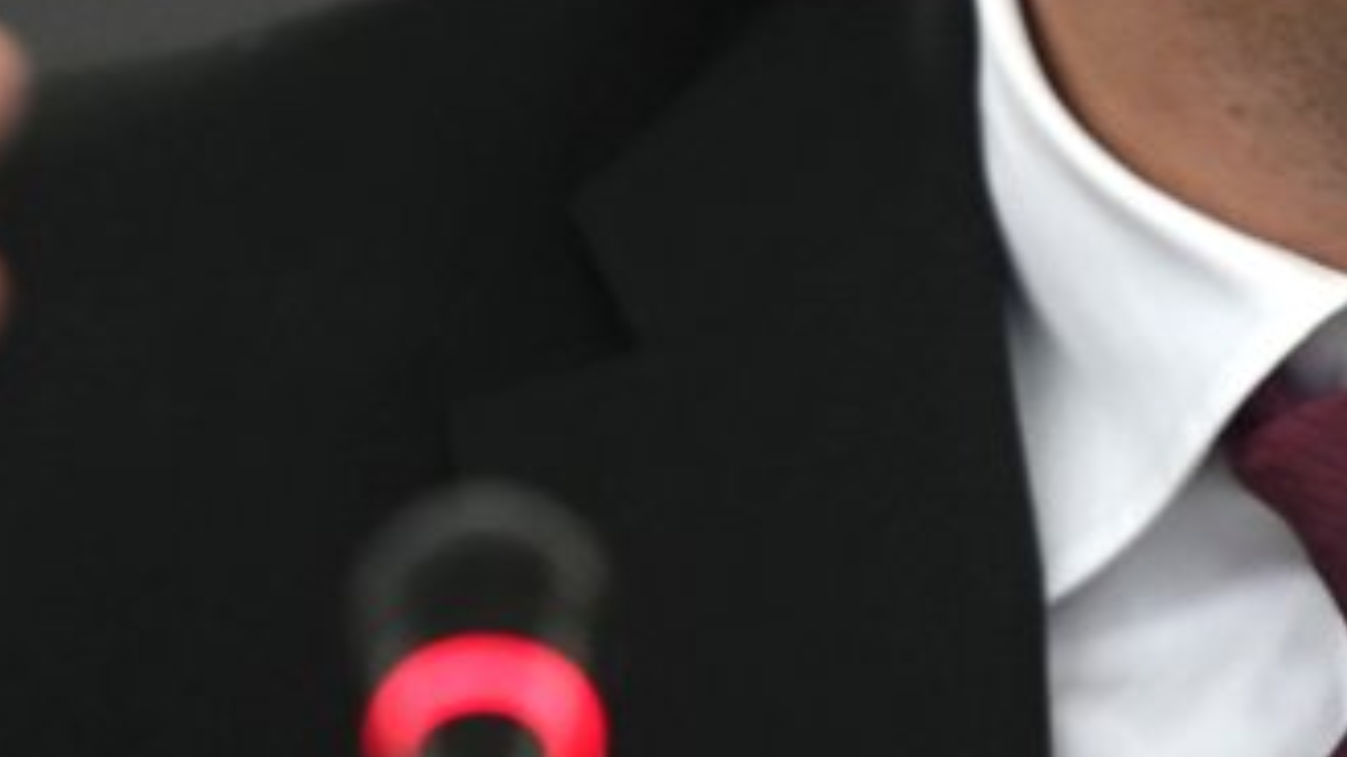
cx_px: 991
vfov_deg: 1.6
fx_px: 27250
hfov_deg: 2.8
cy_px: -323
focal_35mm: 763
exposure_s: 1/125
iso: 2000
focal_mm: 200
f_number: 3.5
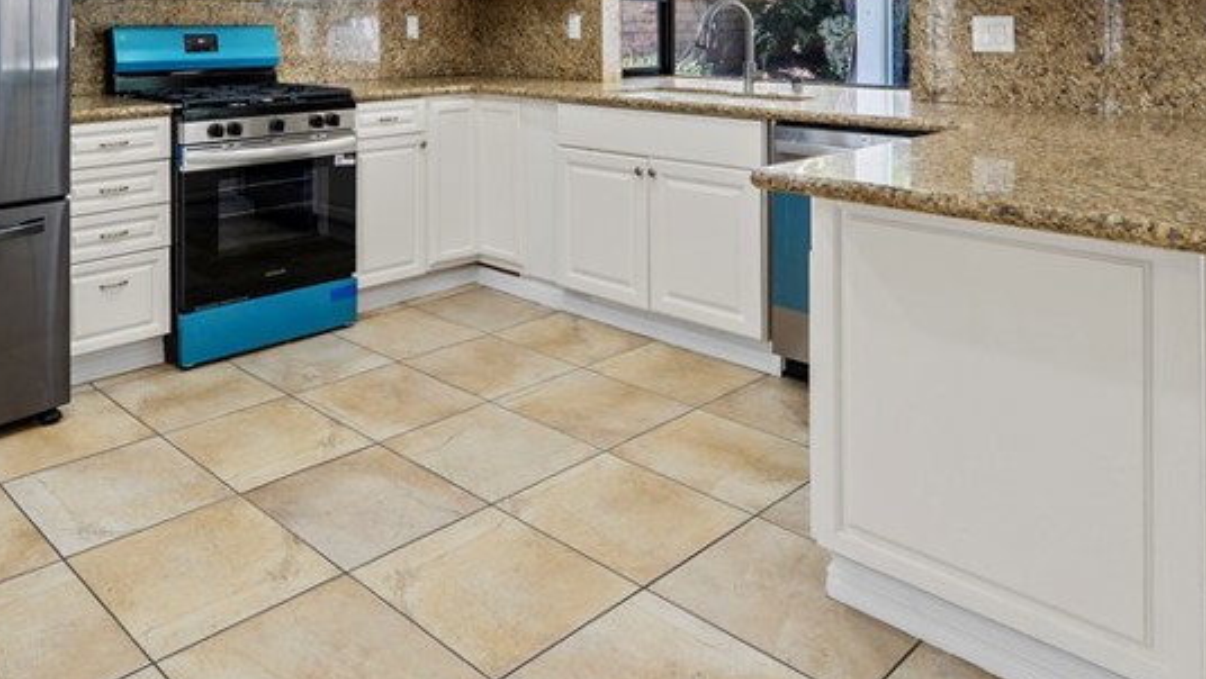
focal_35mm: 28
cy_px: 15
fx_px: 896
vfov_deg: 37.5
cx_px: 405
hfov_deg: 66.1
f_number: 9
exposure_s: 1/30
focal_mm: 14
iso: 100
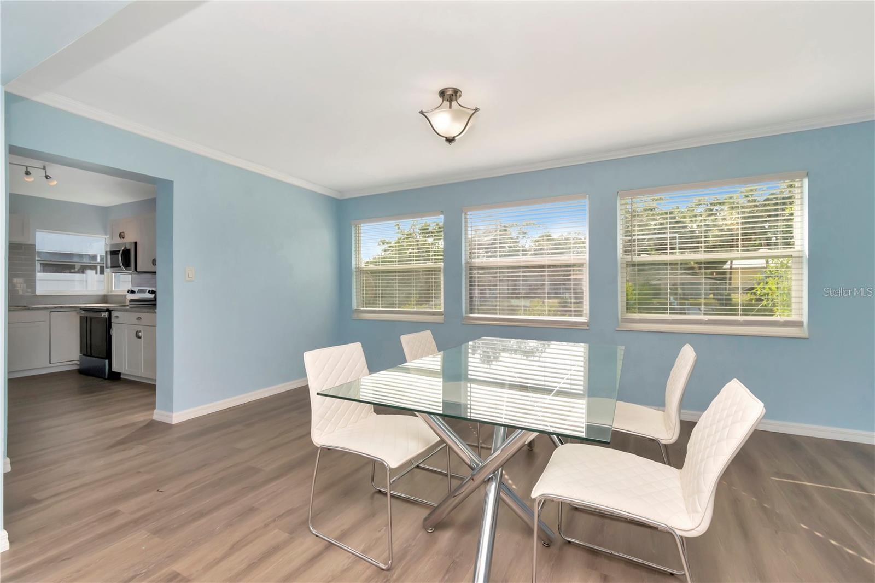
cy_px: 292
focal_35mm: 15
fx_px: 364
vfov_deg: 77.3
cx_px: 438
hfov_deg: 100.4
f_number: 10
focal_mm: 10
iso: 500
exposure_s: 1/200
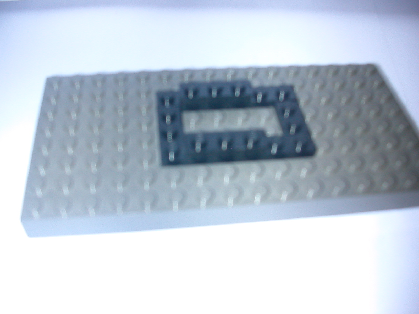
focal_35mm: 37
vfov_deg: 38.7
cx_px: 210
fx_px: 448
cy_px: 157
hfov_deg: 50.1
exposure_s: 1/59.9
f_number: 2.7
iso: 100
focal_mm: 5.6
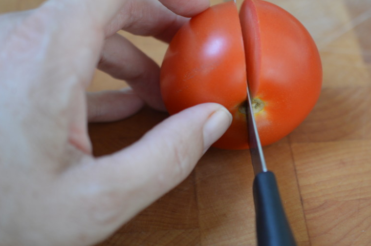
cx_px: 244
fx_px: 834
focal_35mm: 81
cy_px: 87
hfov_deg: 25.0
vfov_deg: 16.8
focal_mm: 40
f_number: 3.5
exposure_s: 1/60
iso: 400
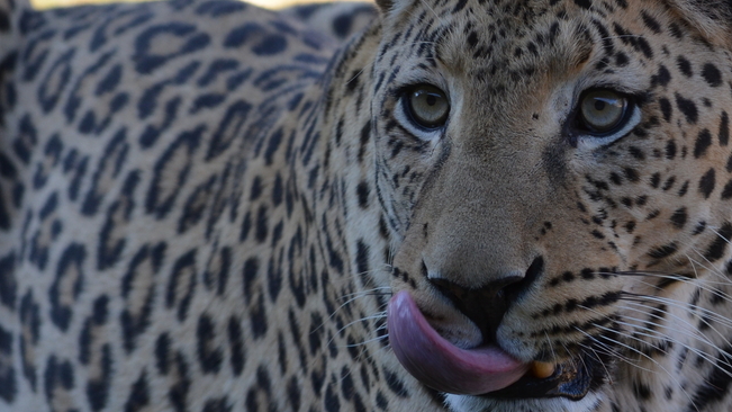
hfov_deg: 3.8
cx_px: 457
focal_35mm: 570
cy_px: 221
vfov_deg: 2.1
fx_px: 11063
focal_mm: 185
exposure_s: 1/400
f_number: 5
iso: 400
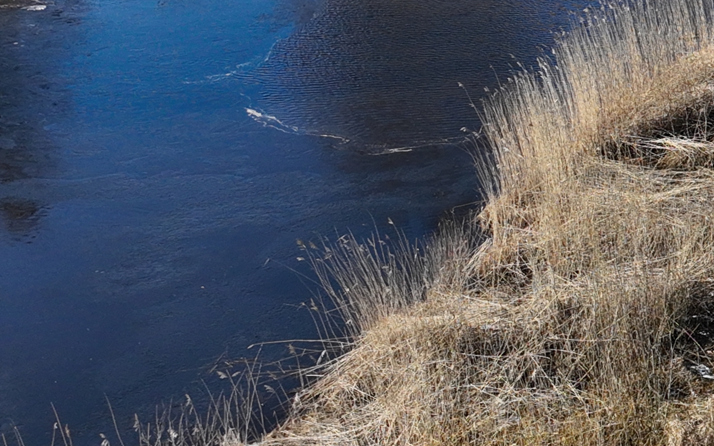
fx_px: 2140
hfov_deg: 15.8
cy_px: 206
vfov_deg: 11.9
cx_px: 1327
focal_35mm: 110
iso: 120
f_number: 2.8
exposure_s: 1/1600
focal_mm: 12.29
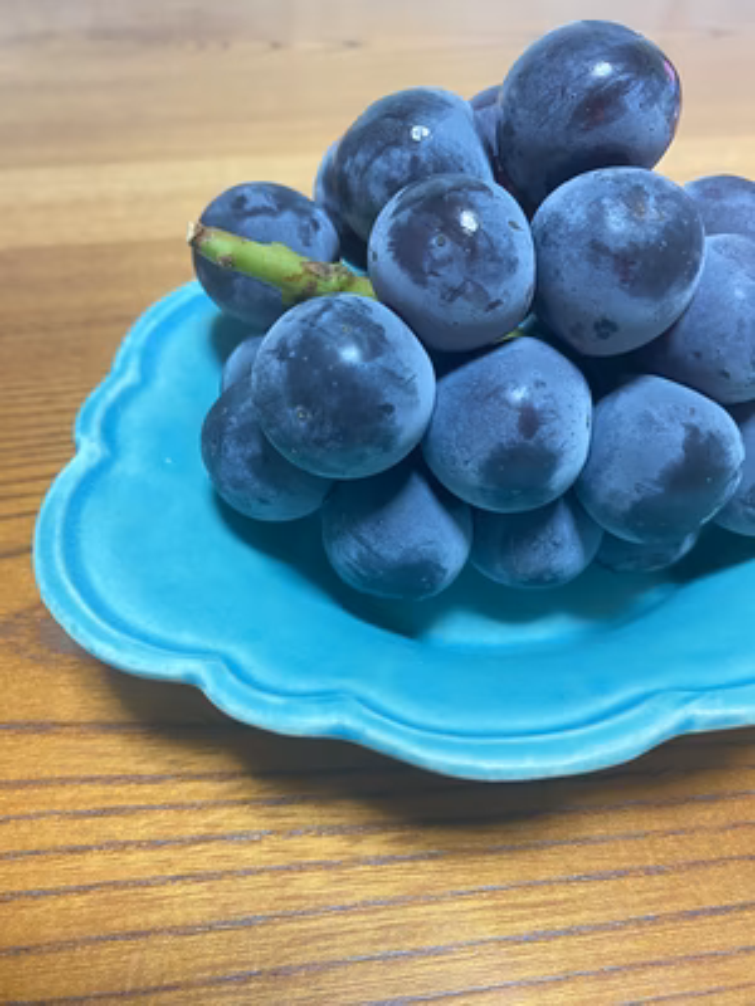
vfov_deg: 69.4
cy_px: 503
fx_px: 727
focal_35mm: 25
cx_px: 378
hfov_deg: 54.9
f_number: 1.8
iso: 500
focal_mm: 4.25
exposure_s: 1/30
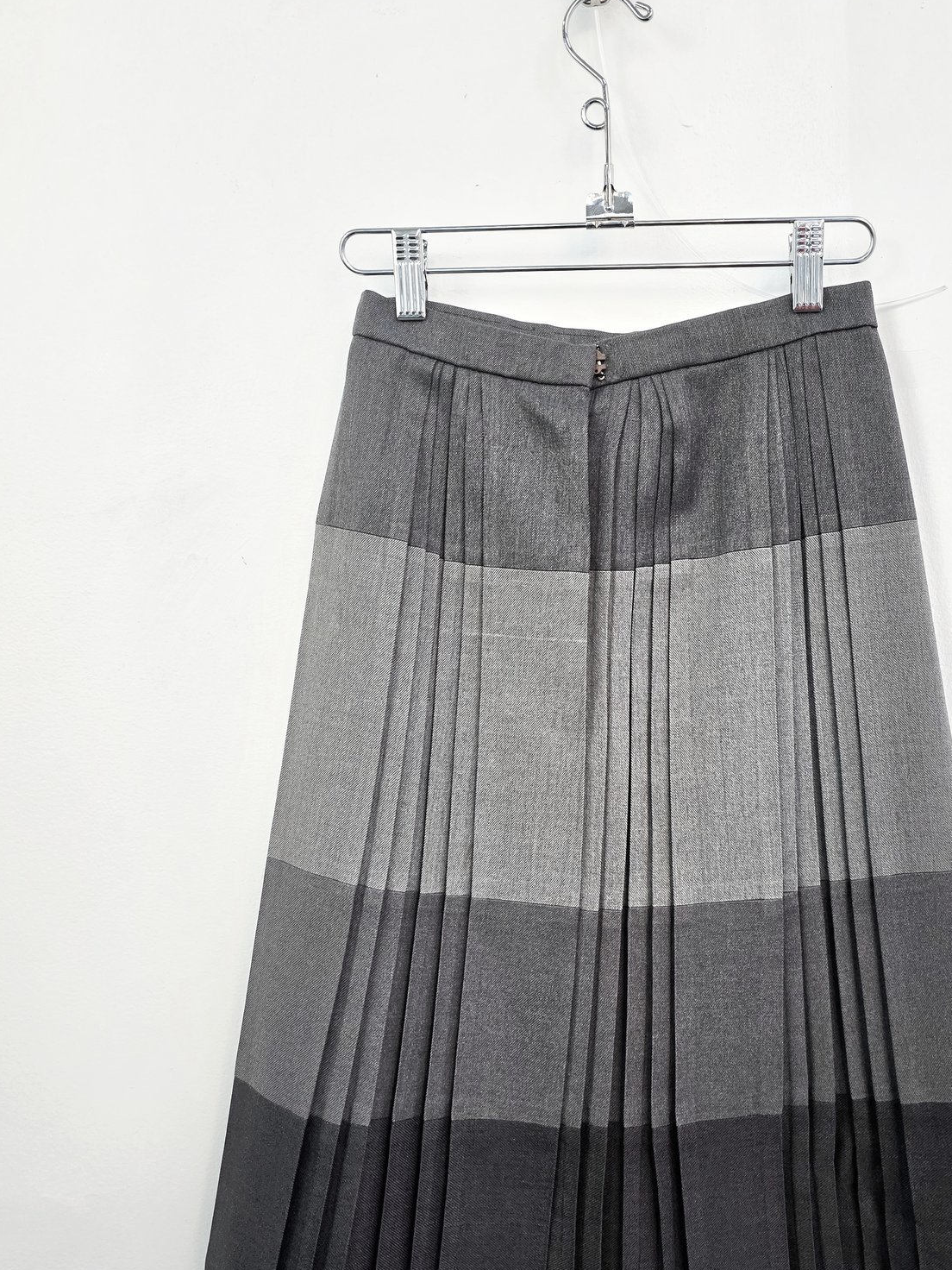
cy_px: 679
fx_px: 1100
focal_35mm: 30
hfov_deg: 46.4
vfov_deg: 59.9
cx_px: 598
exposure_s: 1/120
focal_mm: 6.3
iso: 160
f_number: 1.7
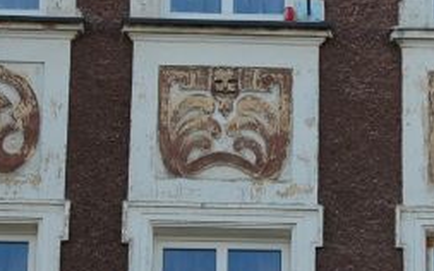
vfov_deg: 5.9
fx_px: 2625
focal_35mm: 222
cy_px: 120
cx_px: 352
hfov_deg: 9.4
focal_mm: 46
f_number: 7.1
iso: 200
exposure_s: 1/200
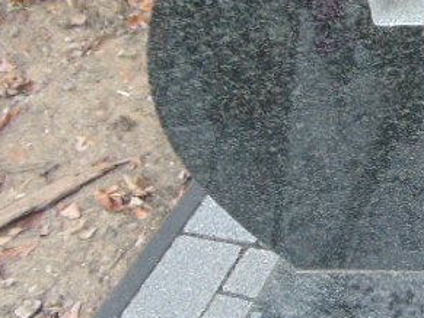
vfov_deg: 26.5
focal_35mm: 55
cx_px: 463
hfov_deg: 31.2
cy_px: 198
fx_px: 673
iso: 100
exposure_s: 1/30
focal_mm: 4.5
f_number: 3
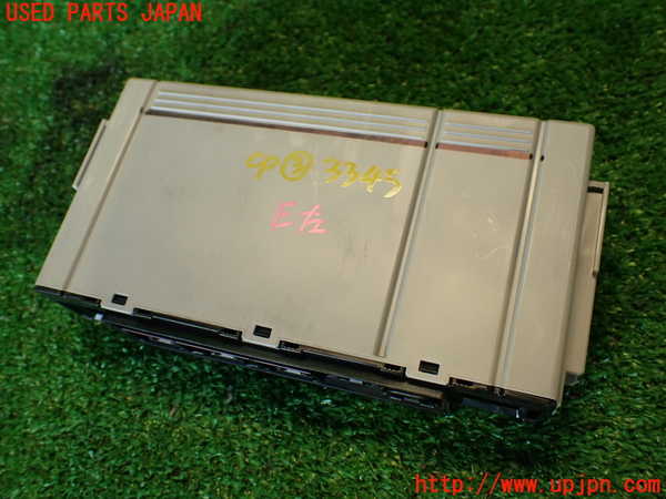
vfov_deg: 44.2
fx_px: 616
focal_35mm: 32
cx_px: 333
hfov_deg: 56.8
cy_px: 250
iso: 200
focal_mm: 5.79
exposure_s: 1/60
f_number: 2.4
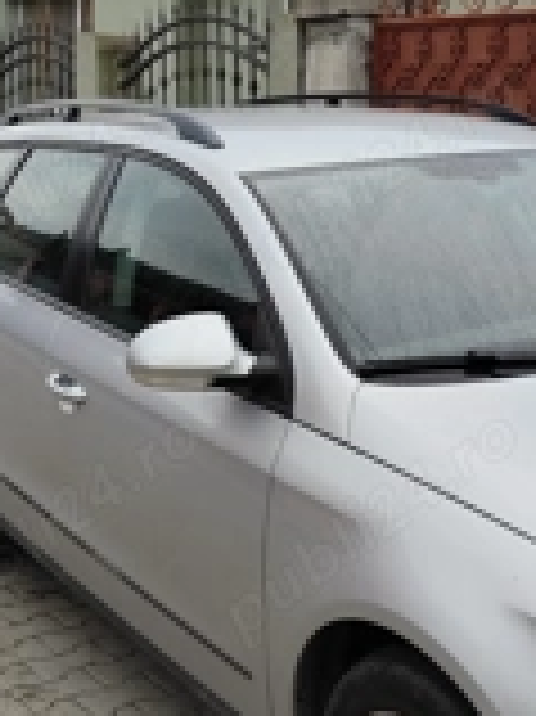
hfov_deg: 24.2
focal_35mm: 58
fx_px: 1199
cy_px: 257
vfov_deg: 33.1
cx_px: 527
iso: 50
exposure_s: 1/393
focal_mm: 6.19
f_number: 1.65
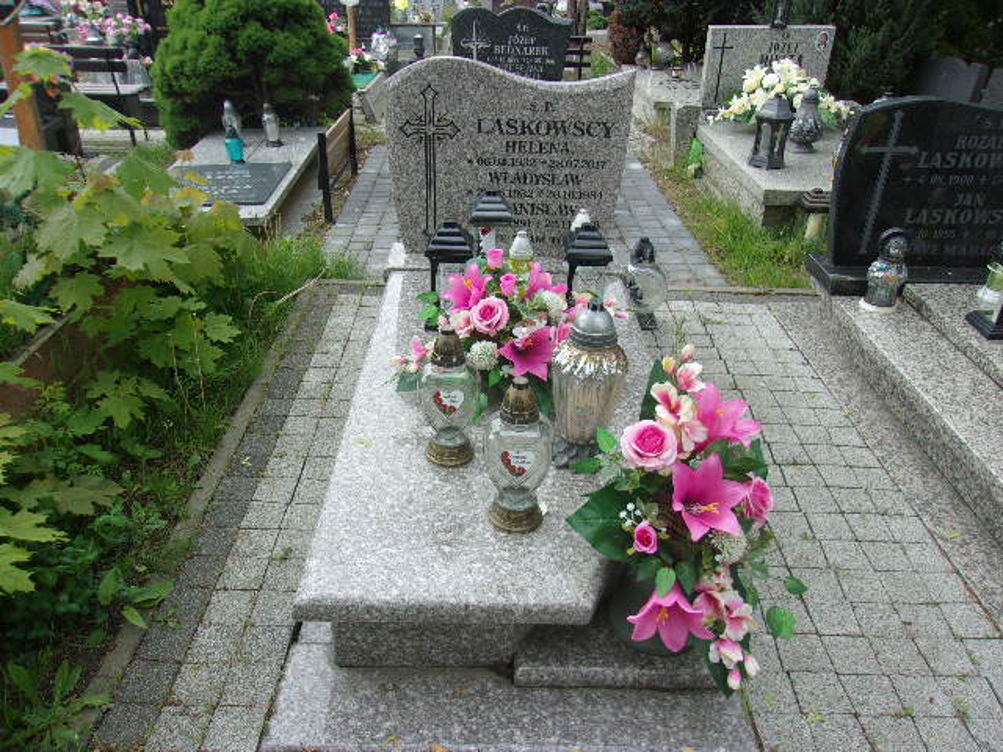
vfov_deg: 51.4
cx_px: 502
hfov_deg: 65.3
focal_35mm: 27
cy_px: 376
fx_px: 782
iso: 80
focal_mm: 4.9
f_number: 3
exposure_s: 1/200
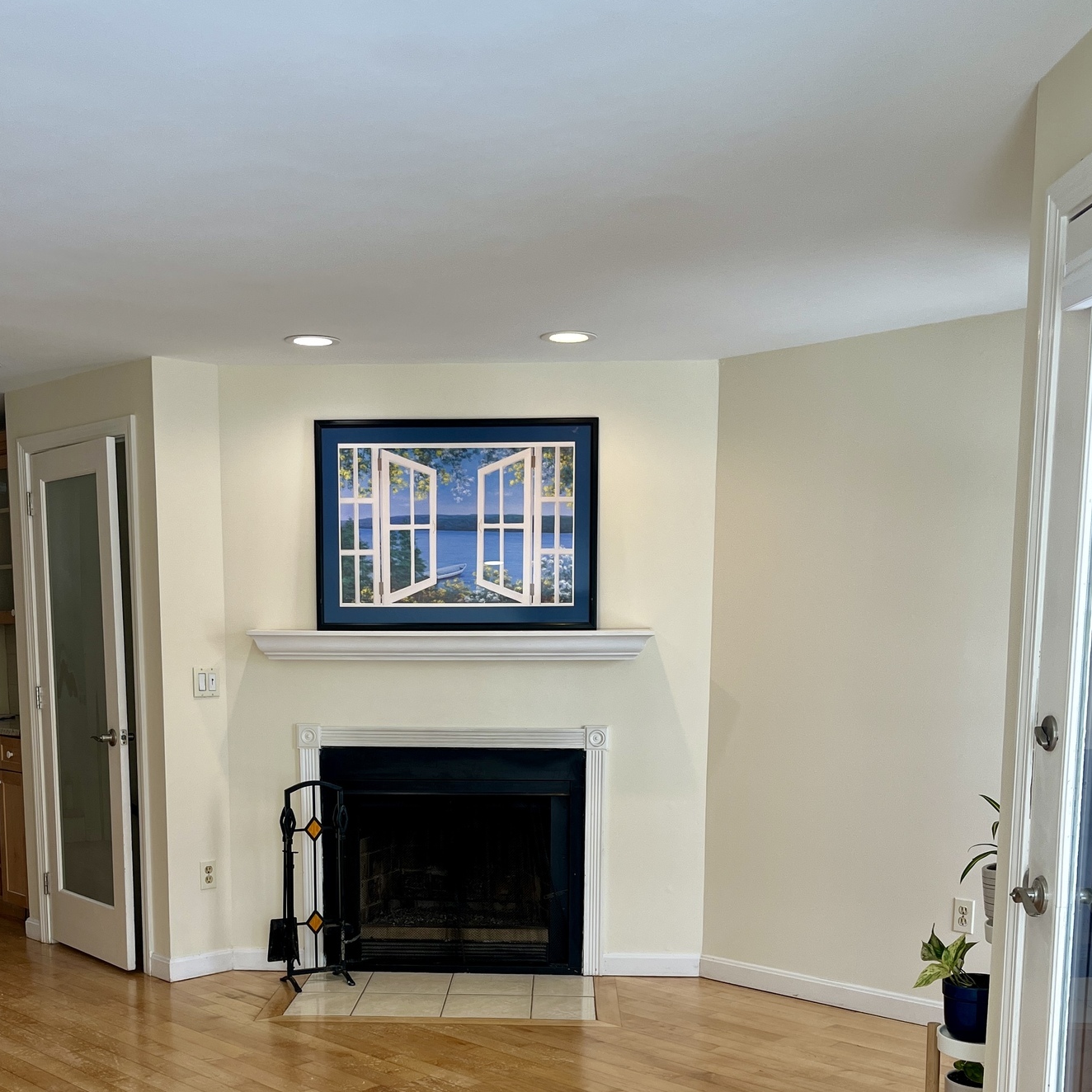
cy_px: 823
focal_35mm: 40
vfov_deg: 40.6
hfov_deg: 41.8
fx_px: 1428
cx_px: 482
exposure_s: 1/231
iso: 40
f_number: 1.6
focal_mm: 5.1
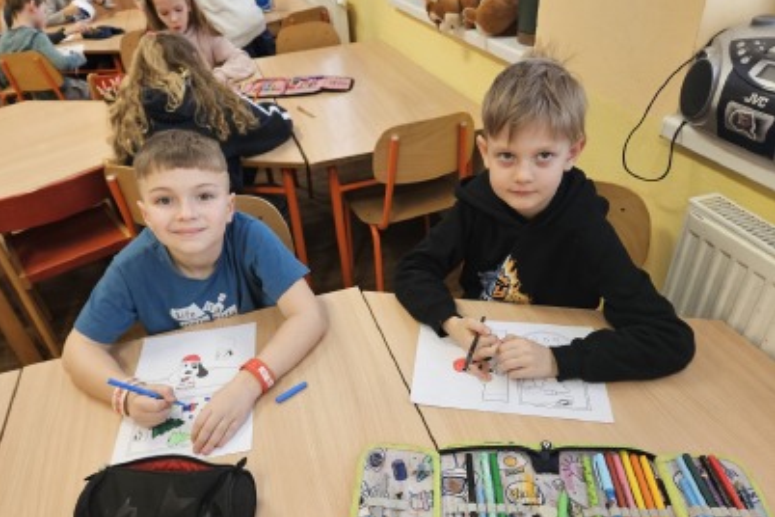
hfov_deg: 71.5
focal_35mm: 25
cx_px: 372
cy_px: 285
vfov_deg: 51.2
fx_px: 538
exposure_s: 1/100
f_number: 1.8
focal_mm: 5.4
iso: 160
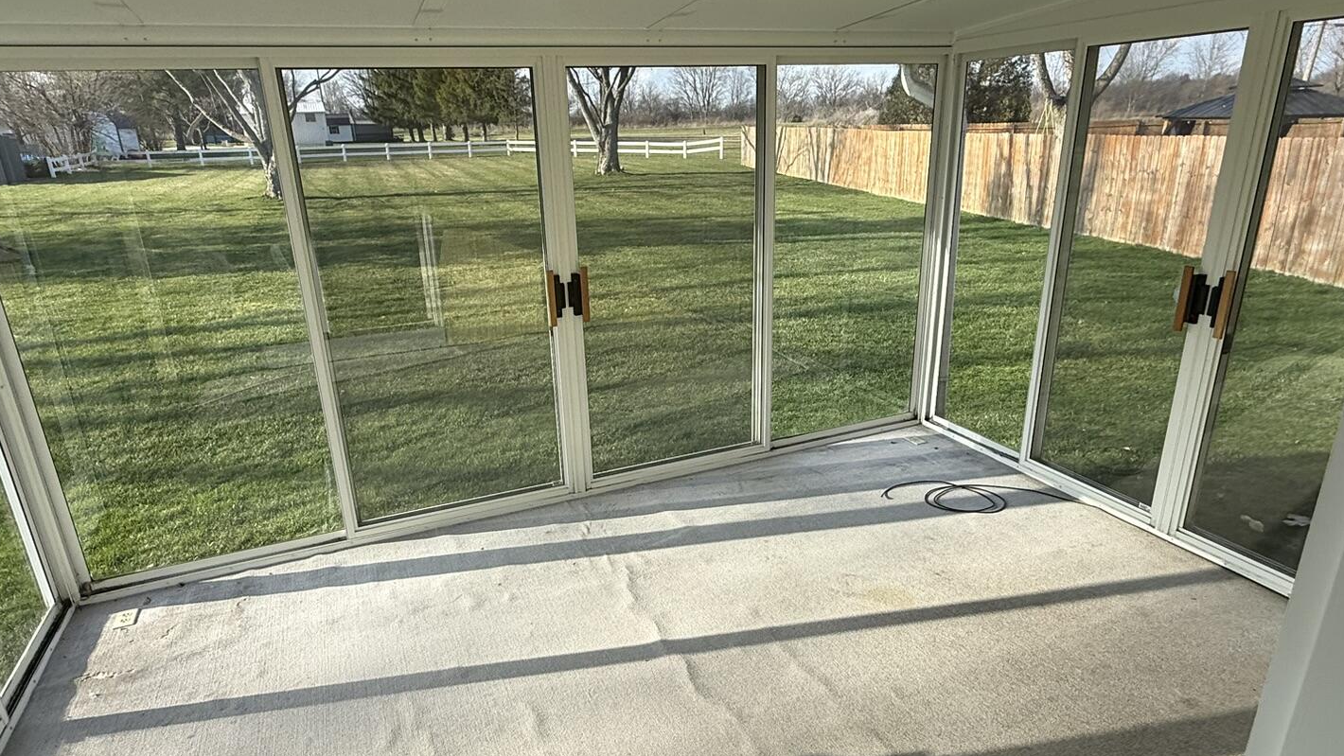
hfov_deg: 81.2
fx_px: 784
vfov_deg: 51.5
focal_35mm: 22
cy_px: 397
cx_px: 666
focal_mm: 2.22
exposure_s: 1/1033
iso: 64
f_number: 2.2
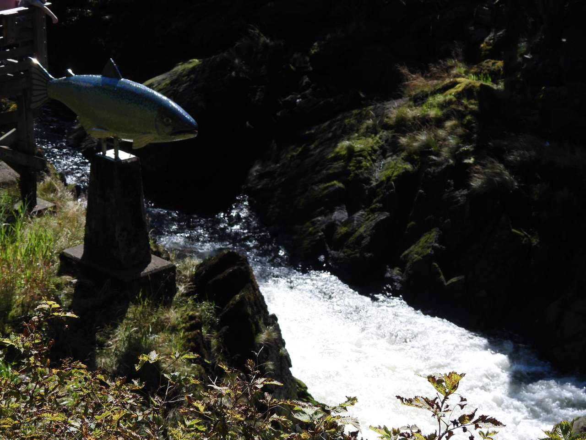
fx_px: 1439
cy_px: 220
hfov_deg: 23.0
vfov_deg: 17.4
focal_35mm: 85
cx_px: 293
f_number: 4
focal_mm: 15.2
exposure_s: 1/800
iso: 100
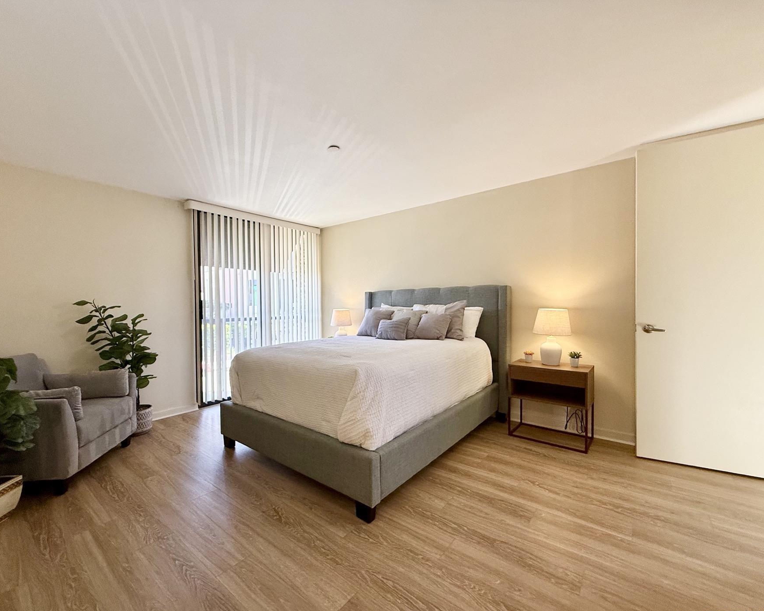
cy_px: 313
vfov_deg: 84.0
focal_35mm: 15
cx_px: 360
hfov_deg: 96.7
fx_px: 339
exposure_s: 1/120
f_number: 2.2
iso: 160
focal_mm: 2.22
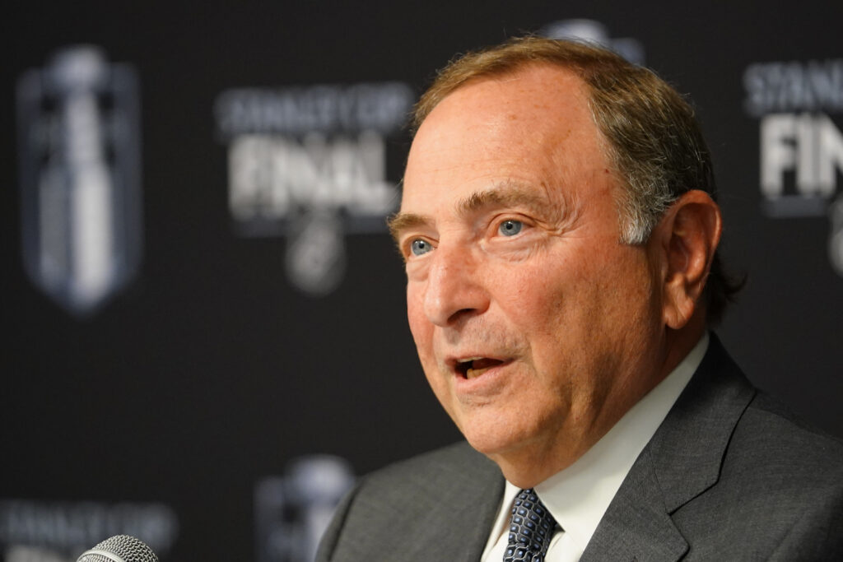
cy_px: 281
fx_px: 7026
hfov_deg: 6.9
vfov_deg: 4.6
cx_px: 422
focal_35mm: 300
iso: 2500
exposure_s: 1/250
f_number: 3.2
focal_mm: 200
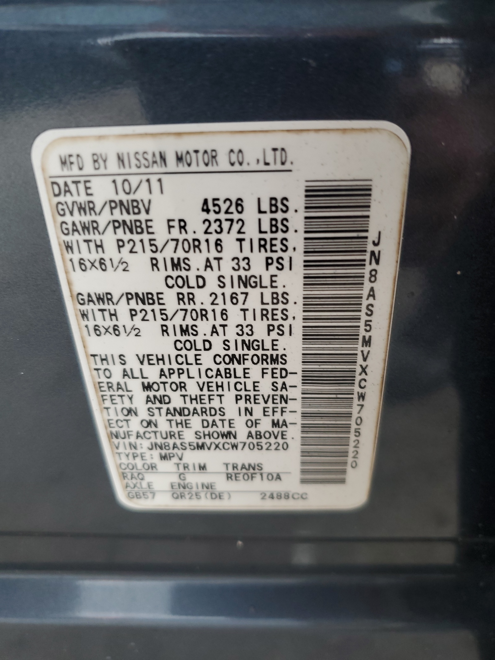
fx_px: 496
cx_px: 248
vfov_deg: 67.3
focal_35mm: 26
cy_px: 330
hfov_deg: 53.1
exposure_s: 1/120
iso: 58
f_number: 1.5
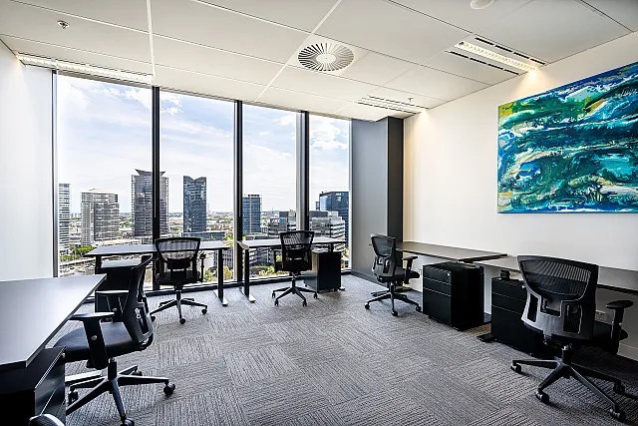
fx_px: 301
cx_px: 319
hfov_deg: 93.3
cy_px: 213
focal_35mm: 17
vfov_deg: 70.5
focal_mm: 17
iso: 64
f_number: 8
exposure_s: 1/400
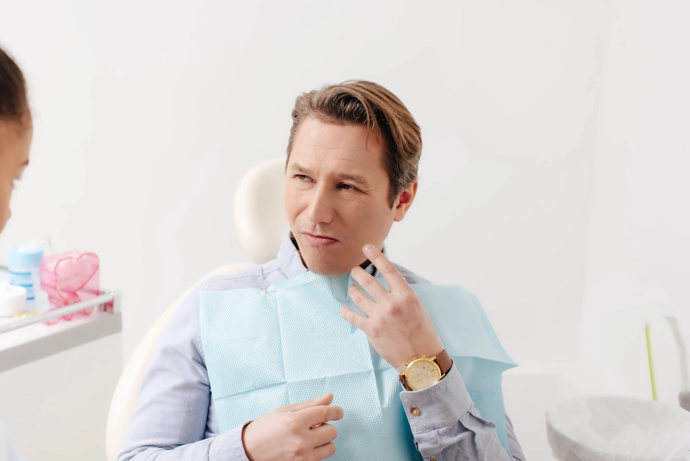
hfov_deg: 39.8
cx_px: 227
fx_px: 939
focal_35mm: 49
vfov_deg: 27.5
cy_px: 253
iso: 100
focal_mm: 35
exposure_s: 1/200
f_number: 3.5
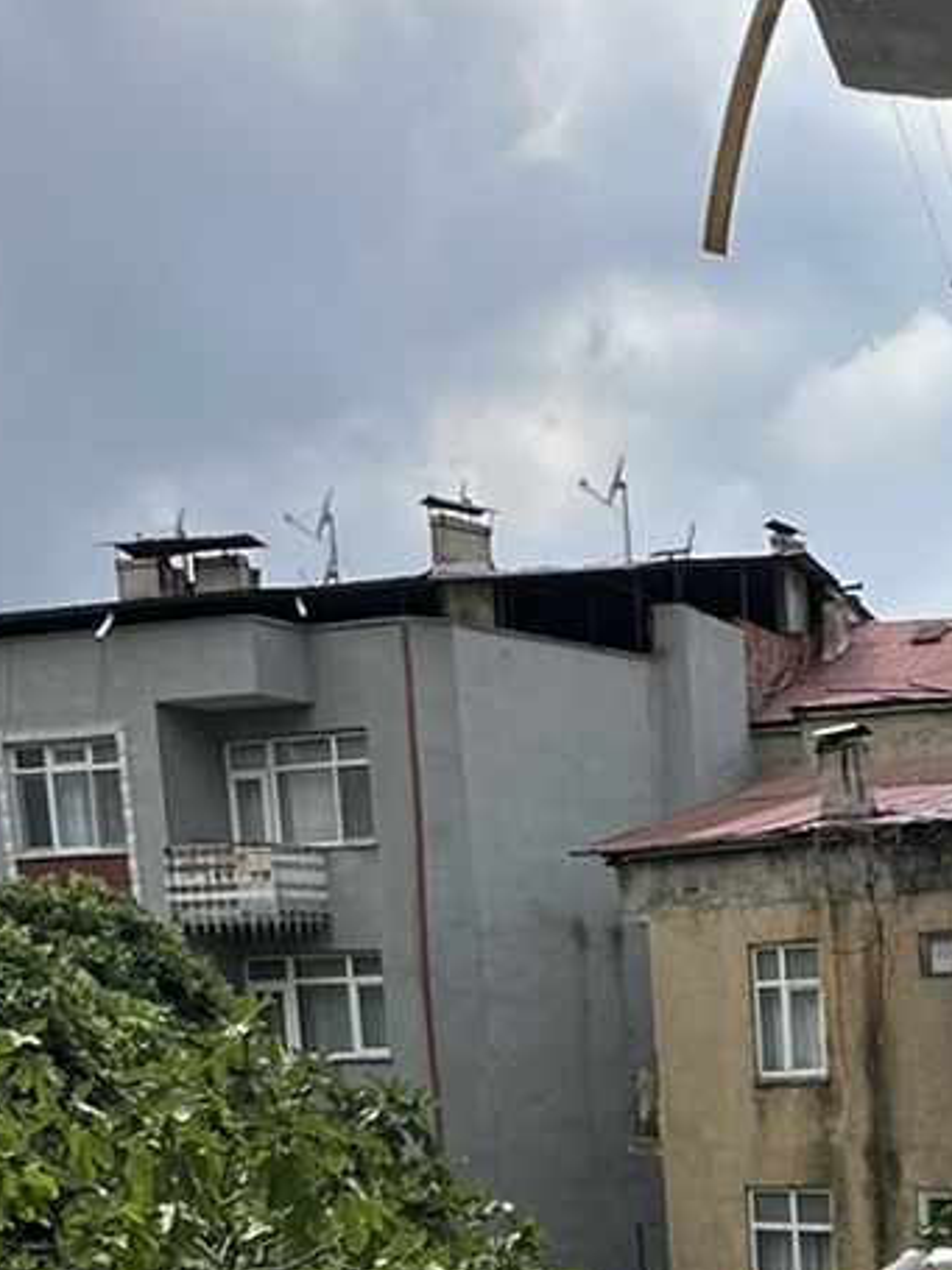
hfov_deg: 20.8
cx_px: 1298
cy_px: 1446
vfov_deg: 27.7
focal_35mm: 63
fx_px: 2311
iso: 50
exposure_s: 1/1575
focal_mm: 2.22
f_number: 2.2
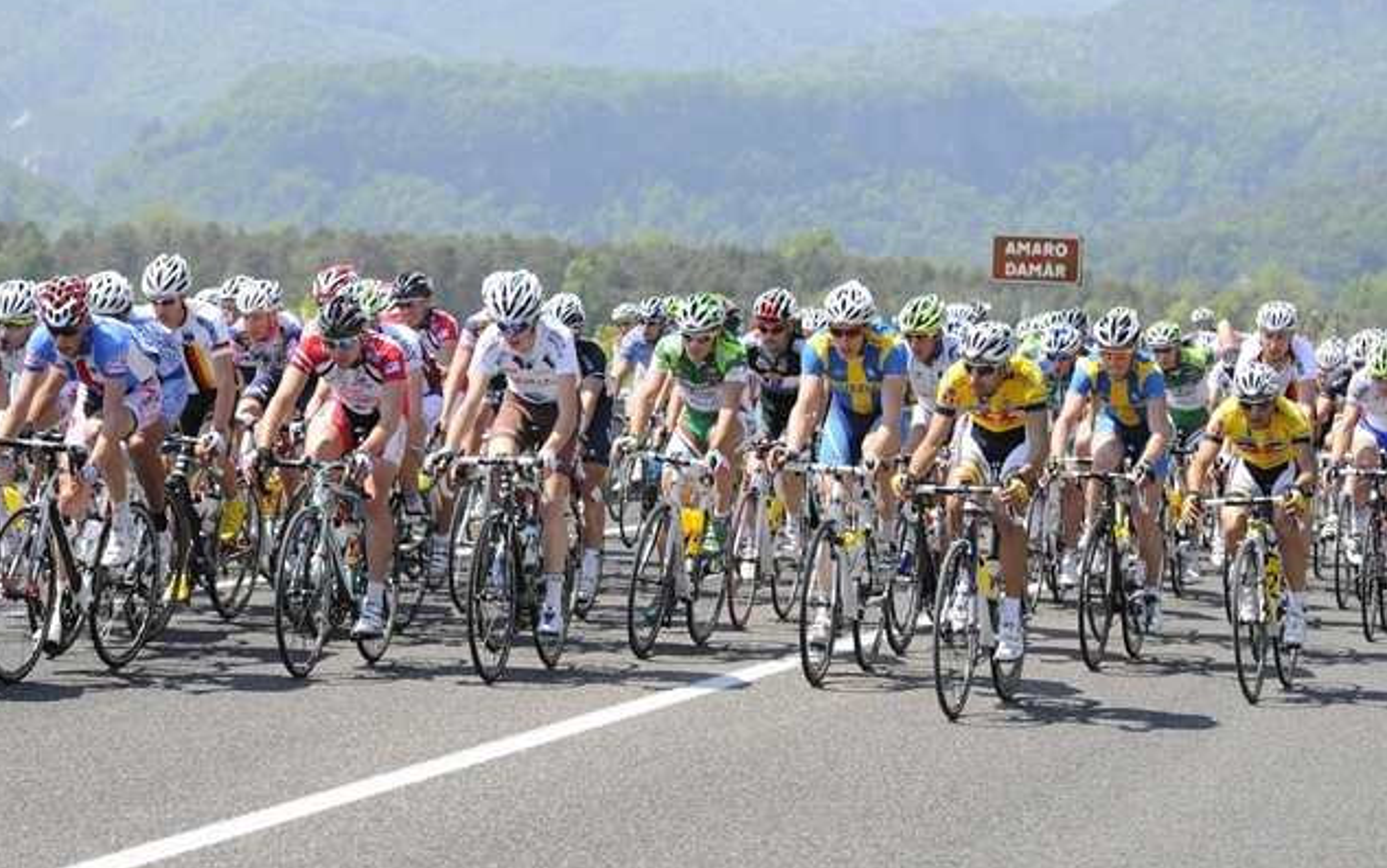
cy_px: 442
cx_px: 690
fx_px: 4084
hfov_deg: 19.3
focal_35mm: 108
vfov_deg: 12.1
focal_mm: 70
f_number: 4.5
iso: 800
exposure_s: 1/2500
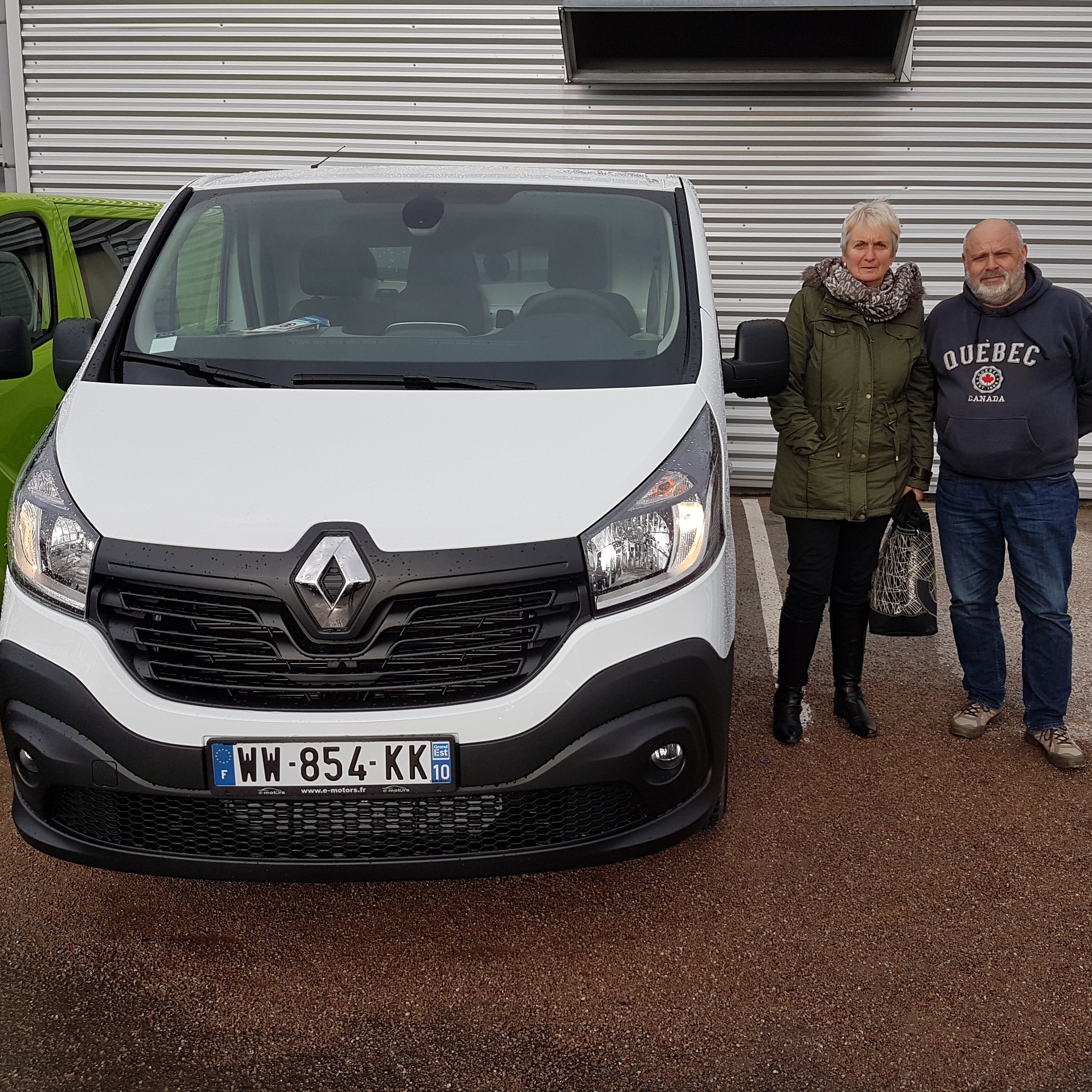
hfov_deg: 49.6
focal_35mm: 33
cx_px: 621
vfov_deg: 49.7
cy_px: 530
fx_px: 1178
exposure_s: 1/1040
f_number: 1.7
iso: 40
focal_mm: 4.2
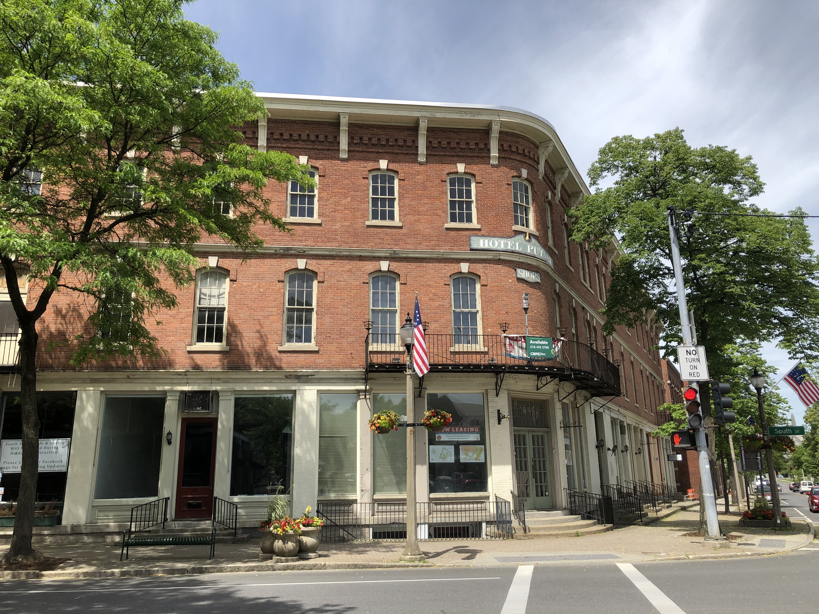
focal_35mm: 28
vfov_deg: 49.7
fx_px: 662
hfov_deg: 63.4
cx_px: 410
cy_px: 307
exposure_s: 1/1279
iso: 20
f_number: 1.8
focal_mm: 3.99
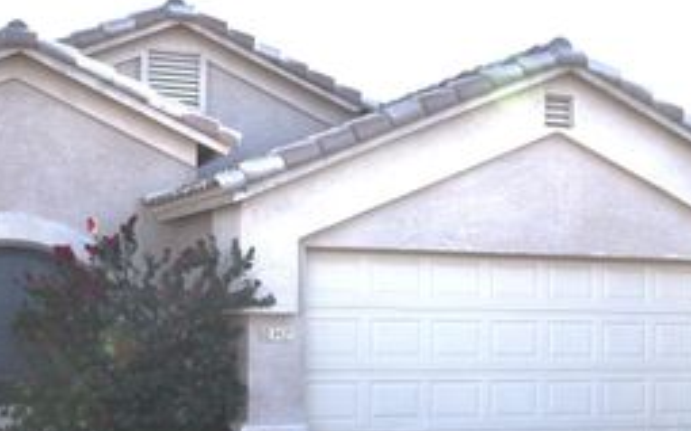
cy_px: 272
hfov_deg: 28.4
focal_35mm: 72
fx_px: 1355
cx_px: 228
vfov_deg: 18.0
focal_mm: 24
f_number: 9
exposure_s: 1/200
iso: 100
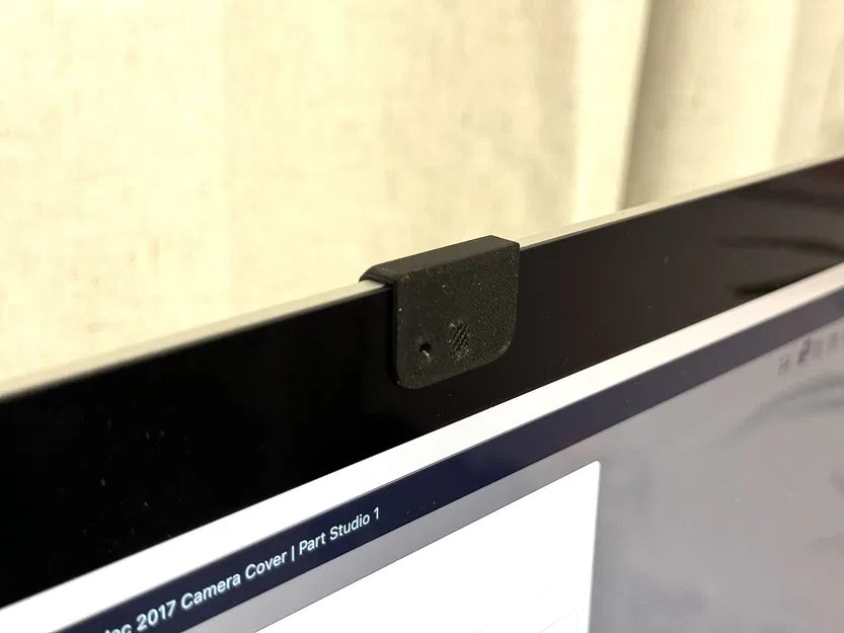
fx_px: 1170
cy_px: 316
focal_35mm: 48
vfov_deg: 30.3
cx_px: 422
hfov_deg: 39.7
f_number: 1.78
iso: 200
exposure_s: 1/60
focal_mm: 6.86
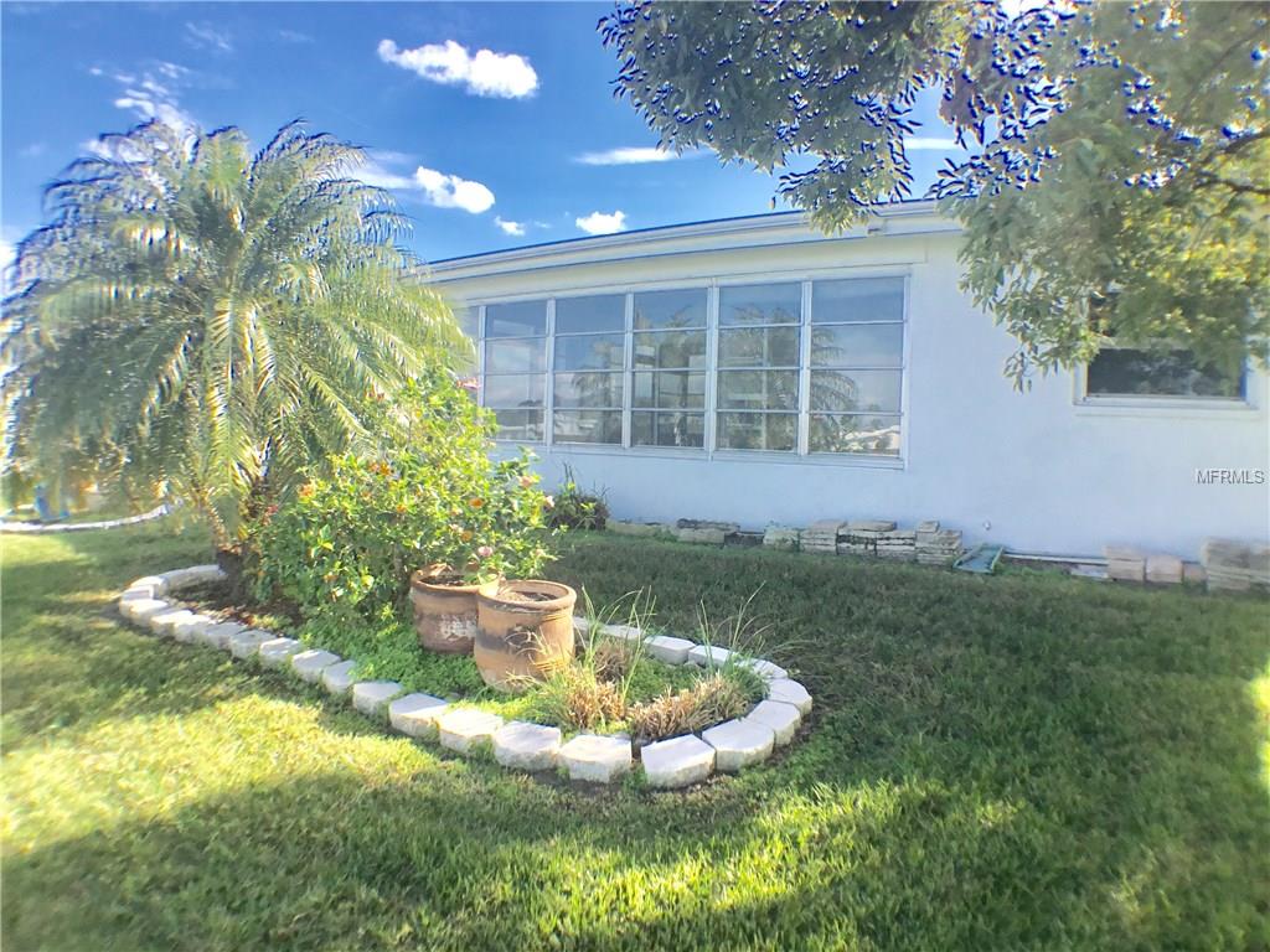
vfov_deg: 45.4
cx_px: 635
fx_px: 1137
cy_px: 476
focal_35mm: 31
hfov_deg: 58.4
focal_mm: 3.3
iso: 25
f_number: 2.4
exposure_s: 1/550
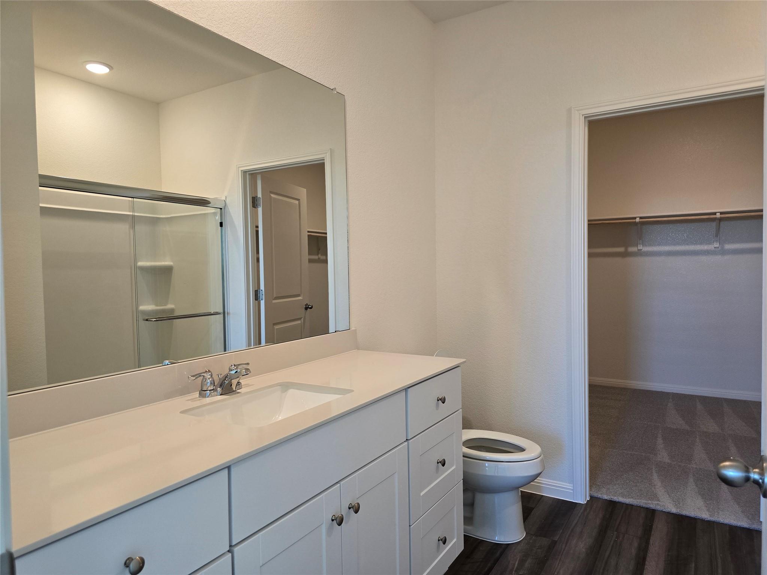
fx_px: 510
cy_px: 288
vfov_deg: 58.9
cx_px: 384
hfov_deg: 73.9
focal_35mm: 23
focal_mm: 6.3
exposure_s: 1/120
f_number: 1.7
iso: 160
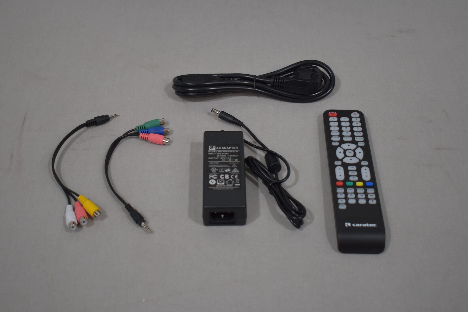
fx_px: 663
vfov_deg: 26.5
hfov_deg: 38.9
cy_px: 156
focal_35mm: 51
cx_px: 234
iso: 640
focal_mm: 34
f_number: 4.5
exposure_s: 1/250
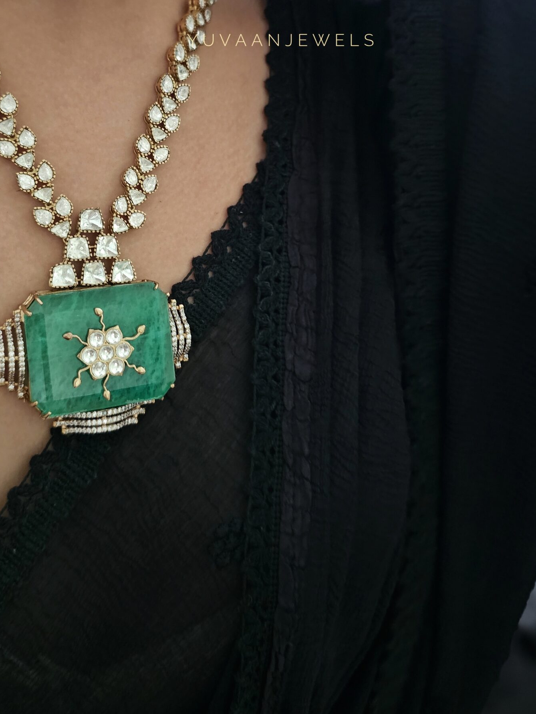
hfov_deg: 42.6
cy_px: 229
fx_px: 681
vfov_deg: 54.1
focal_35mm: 33
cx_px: 195
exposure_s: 1/26
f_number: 1.7
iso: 1000
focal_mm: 6.3
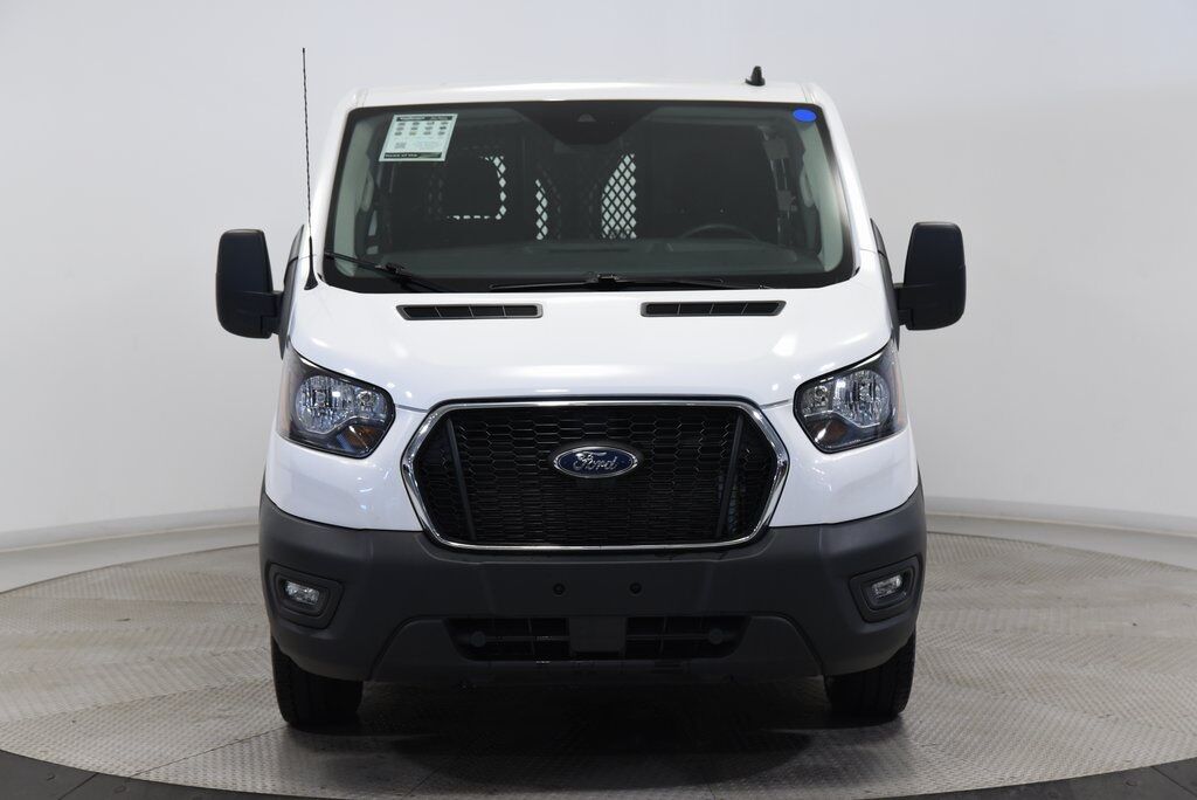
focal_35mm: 62
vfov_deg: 21.9
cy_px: 400
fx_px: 2063
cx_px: 598
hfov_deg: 32.4
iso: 1600
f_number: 5
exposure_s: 1/100
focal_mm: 62
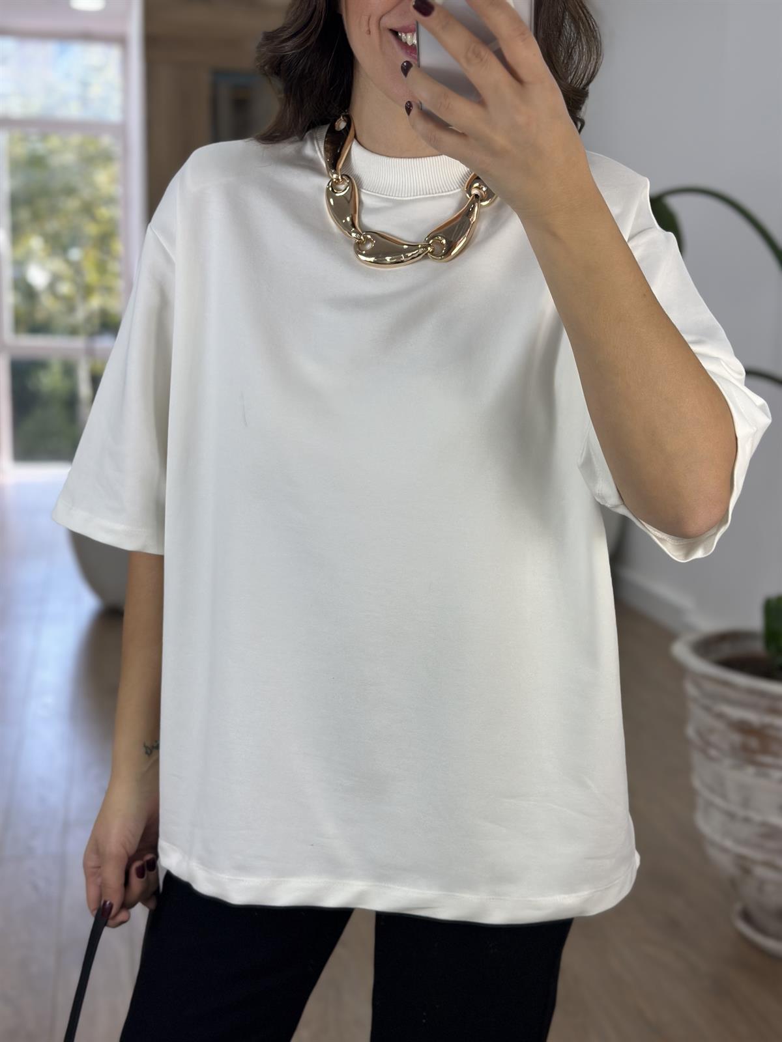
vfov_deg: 39.7
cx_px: 391
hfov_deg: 30.3
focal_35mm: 48
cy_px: 521
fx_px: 1446
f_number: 1.78
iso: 80
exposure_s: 1/351
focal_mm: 6.86
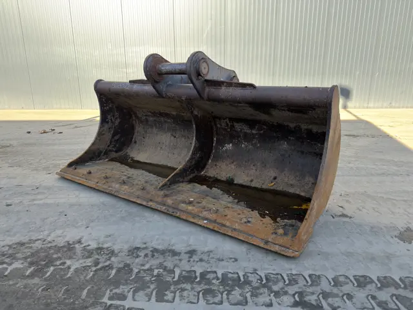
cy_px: 155
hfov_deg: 71.6
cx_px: 206
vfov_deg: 56.8
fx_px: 286
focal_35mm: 24
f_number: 1.78
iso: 64
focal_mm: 6.76
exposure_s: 1/389
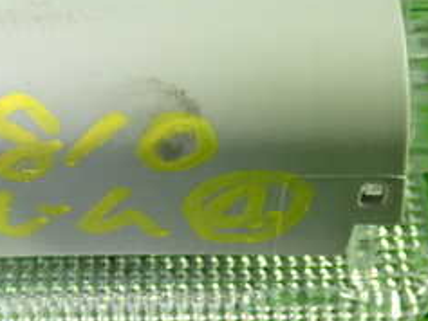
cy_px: 126
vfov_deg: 16.2
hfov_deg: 21.4
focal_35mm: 91
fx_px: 1126
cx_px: 125
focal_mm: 6.37
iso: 800
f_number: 2.5
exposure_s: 1/30
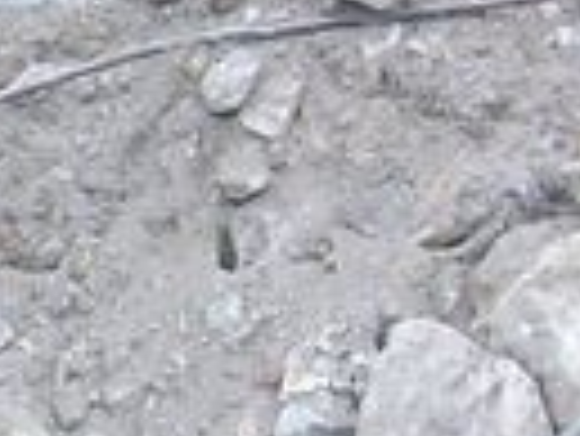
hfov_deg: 7.3
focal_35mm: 270
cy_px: -13
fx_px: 4528
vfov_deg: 5.5
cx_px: -49
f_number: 2.8
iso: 64
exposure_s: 1/101
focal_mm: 5.7
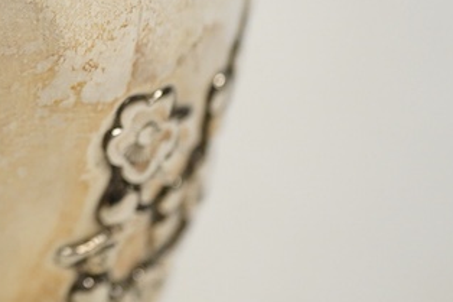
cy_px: -16
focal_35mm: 129
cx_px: -175
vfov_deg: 10.5
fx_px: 1622
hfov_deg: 15.0
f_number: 3.5
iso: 1250
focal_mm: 30
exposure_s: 1/125
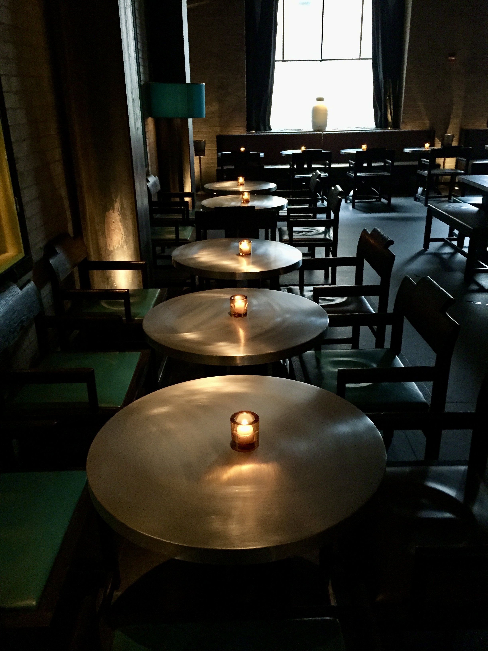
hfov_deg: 48.2
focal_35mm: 29
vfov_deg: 61.7
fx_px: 545
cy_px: 326
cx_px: 244
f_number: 2.2
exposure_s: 1/15
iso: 400
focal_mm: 4.15
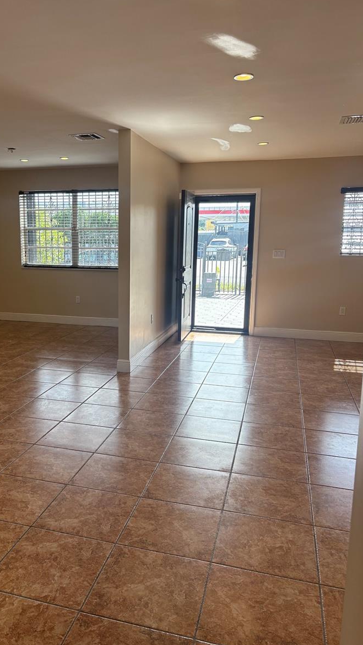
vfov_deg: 66.1
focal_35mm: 29
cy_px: 318
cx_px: 120
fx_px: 496
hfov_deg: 39.7
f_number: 1.6
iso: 64
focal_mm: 5.96
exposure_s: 1/355
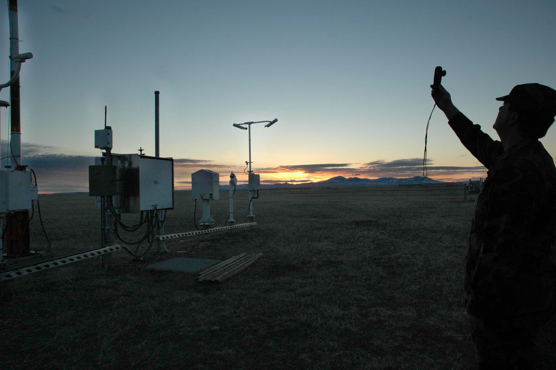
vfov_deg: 47.8
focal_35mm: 27
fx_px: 417
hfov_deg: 67.4
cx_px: 278
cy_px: 185
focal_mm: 18
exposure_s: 1/250
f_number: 8
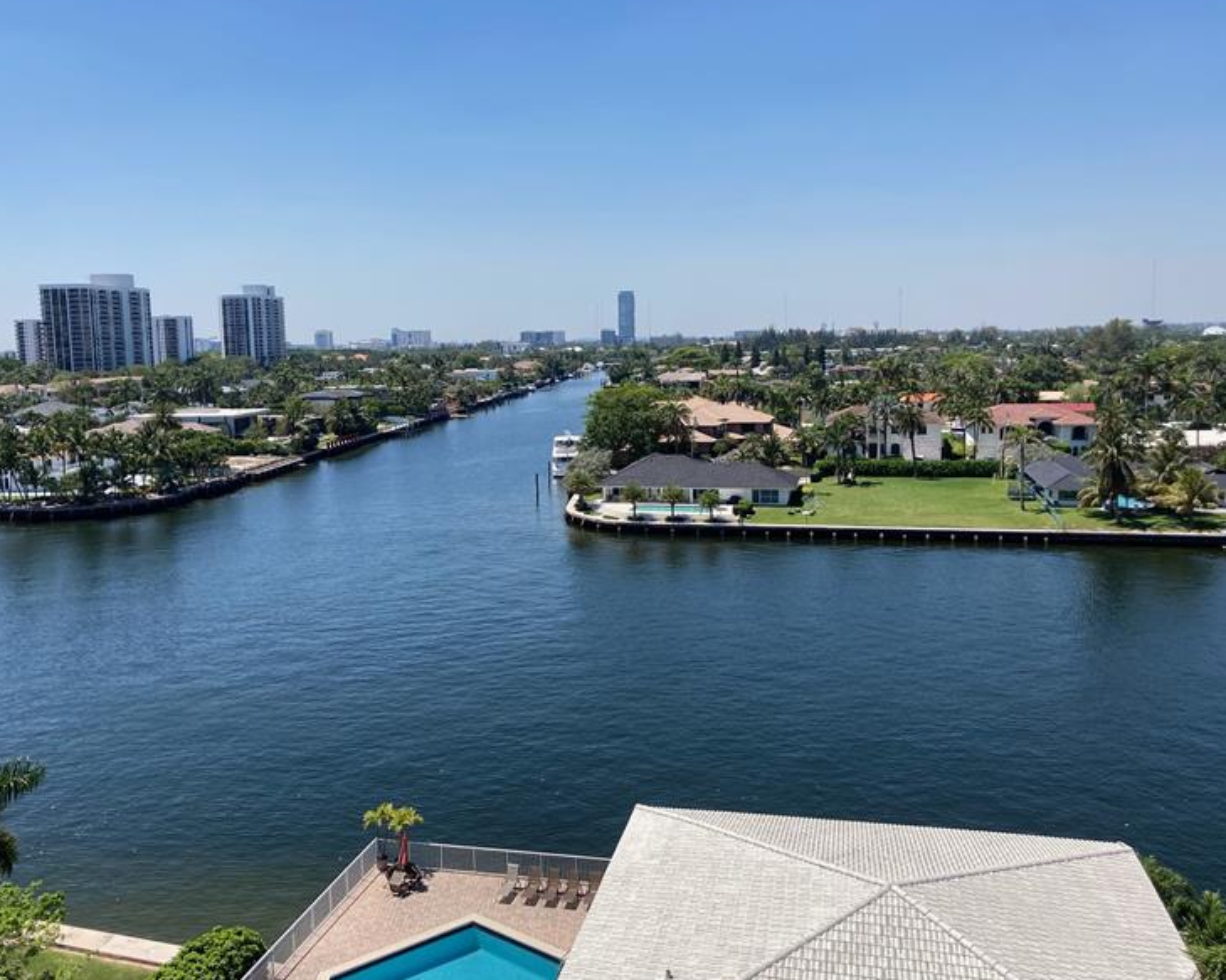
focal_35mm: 30
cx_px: 585
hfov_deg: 58.8
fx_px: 1088
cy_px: 481
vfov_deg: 48.5
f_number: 1.8
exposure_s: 1/2558
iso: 20
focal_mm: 3.99
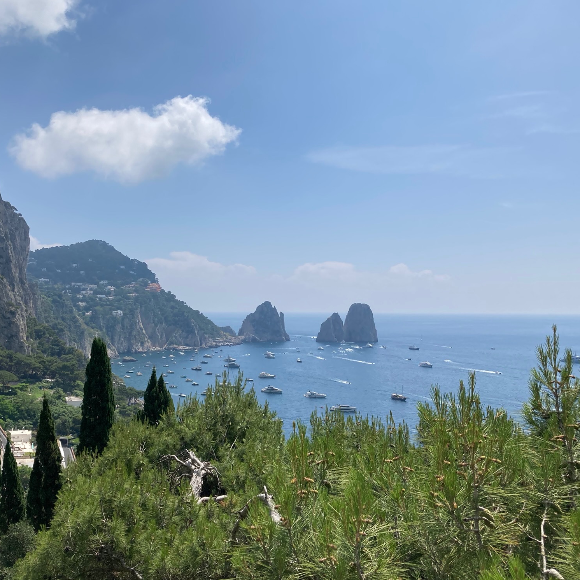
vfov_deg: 48.4
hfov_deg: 48.2
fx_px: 645
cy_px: 286
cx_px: 237
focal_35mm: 34
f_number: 1.8
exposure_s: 1/3690
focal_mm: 3.99
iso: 20
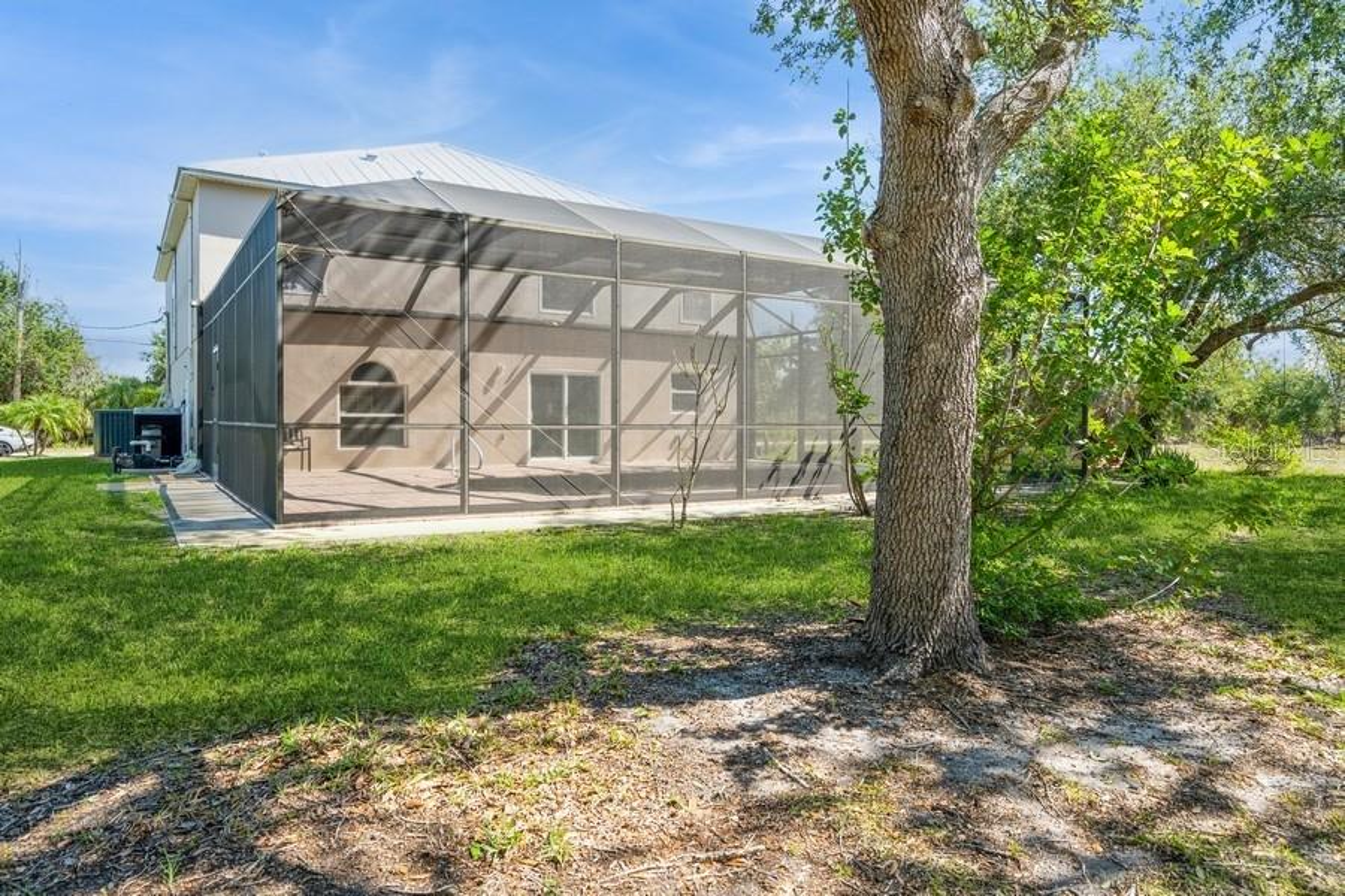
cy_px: 448
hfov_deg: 76.1
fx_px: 859
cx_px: 672
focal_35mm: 23
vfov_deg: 55.1
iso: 200
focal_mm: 23
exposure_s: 1/125
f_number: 8
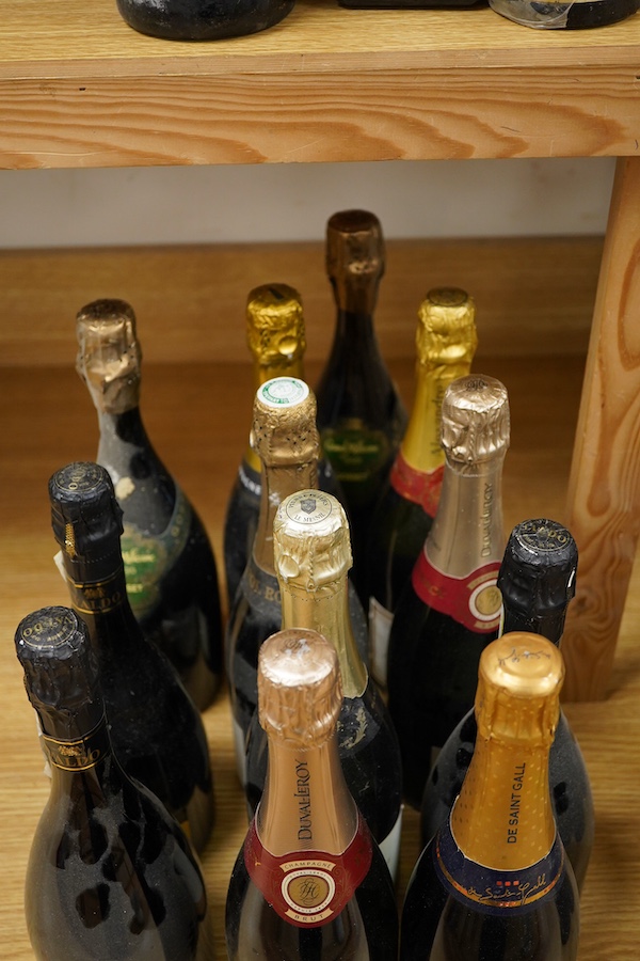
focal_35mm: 45
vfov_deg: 43.6
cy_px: 480
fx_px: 1200
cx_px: 320
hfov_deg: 29.9
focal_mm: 30
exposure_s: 1/125
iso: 1250
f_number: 4.5
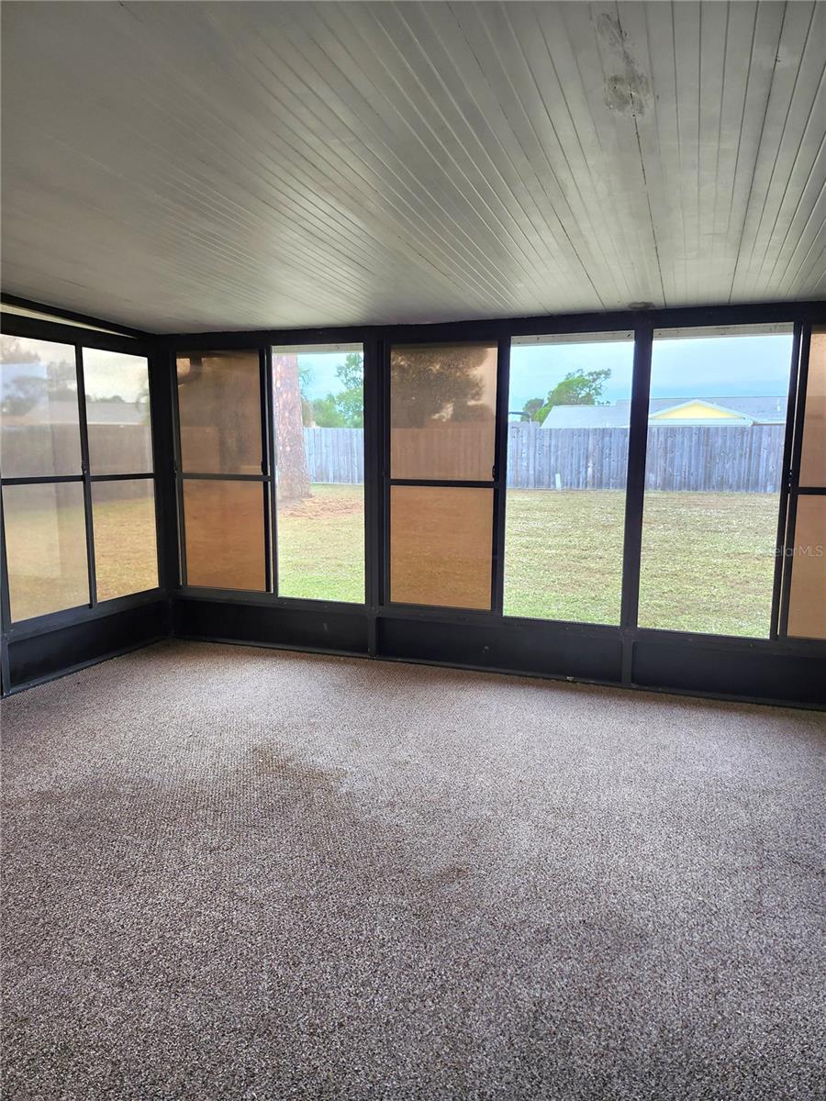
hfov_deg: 58.9
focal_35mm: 23
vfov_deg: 73.9
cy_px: 550
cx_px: 413
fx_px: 732
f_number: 1.8
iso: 160
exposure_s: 1/182
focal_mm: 5.54
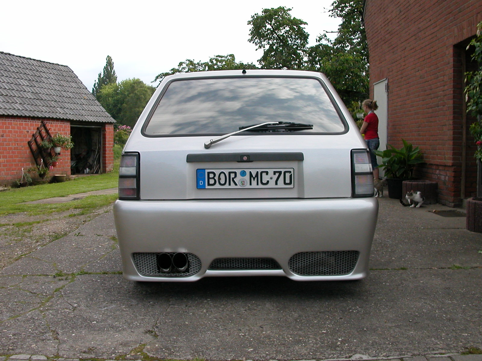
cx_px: 241
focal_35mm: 37
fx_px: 515
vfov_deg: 38.7
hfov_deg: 50.1
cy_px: 180
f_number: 4.5
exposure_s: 1/309
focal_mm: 5.6
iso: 100
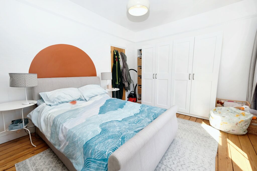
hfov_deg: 100.4
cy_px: 86
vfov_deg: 77.3
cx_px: 128
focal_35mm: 15
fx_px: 107
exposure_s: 1/85
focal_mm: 10
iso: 200
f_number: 4
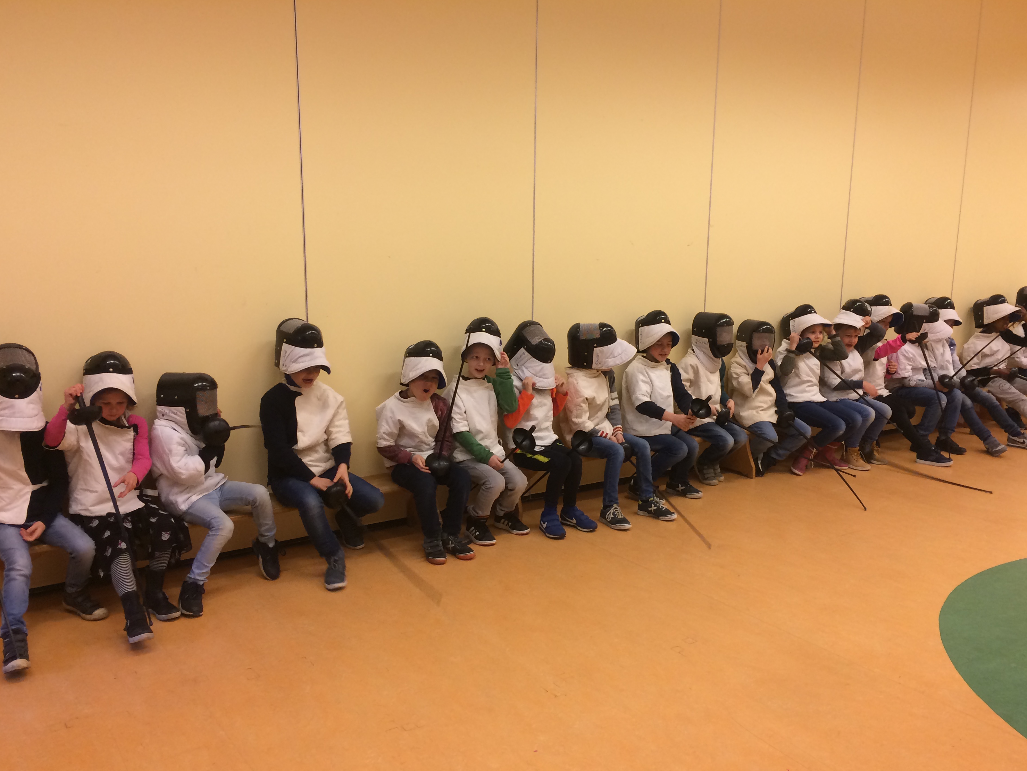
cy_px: 419
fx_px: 949
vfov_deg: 44.1
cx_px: 520
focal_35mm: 32
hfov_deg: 56.8
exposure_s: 1/33
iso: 125
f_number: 2.2
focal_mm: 4.15
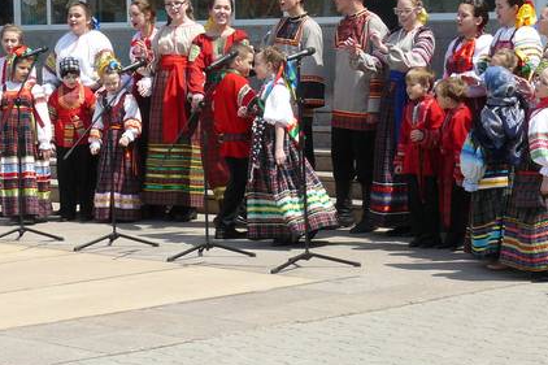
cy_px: 103
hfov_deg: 14.9
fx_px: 2100
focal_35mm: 138
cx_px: 308
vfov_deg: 9.9
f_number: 5.6
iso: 100
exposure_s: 1/320
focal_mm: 11.6
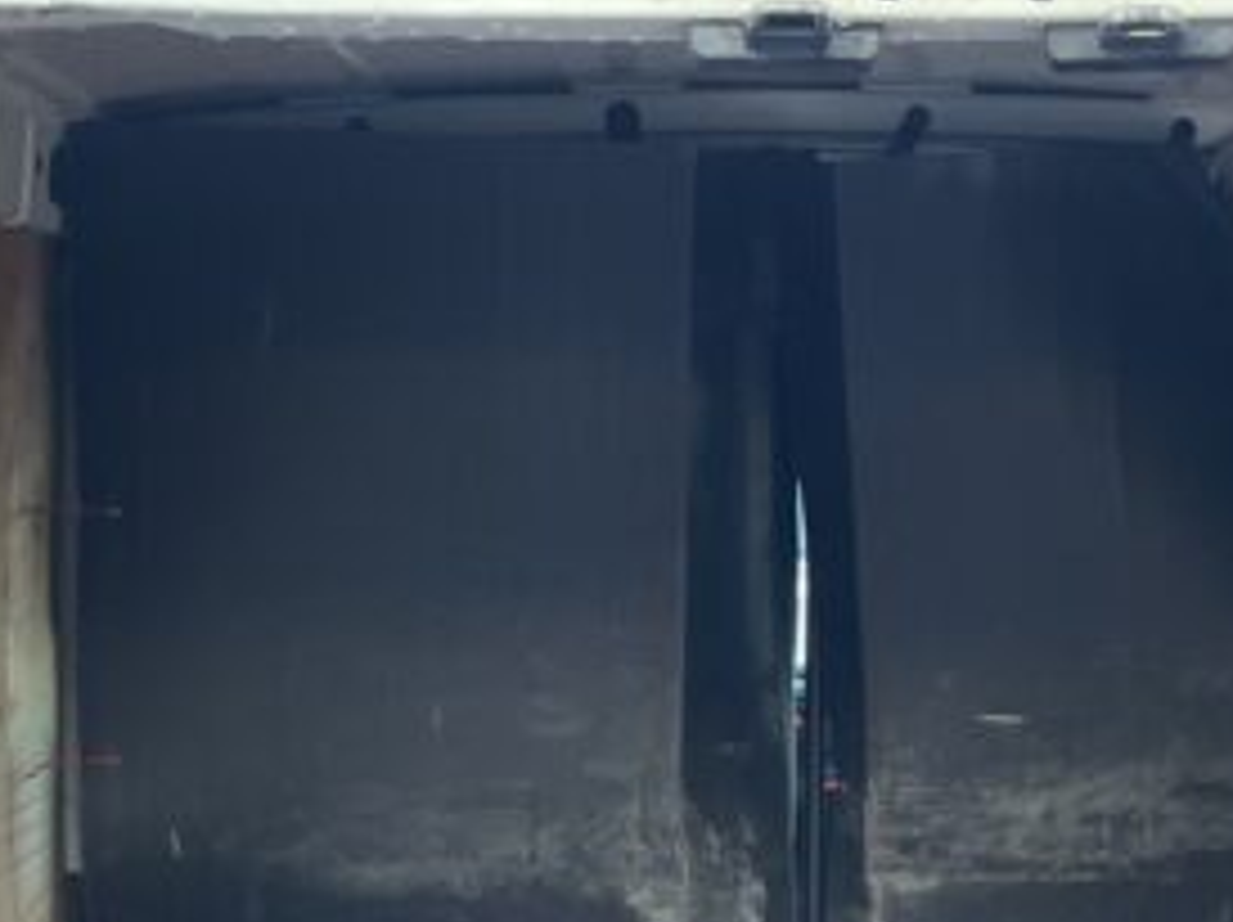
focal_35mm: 76
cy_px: 1264
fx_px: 2705
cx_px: 770
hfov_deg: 25.6
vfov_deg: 17.9
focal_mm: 4.2
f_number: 1.6
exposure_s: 1/76
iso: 125
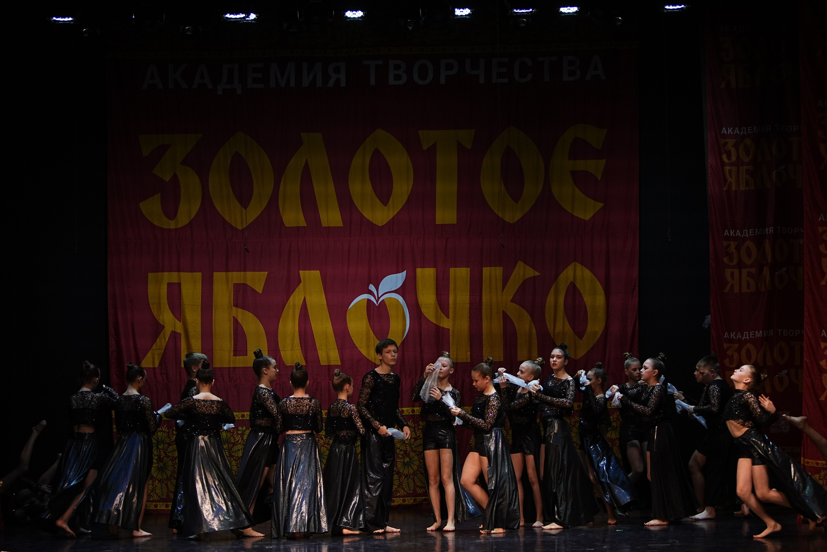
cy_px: 261
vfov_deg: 15.0
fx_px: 2090
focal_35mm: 91
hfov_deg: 22.4
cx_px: 418
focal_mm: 85
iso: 1250
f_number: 2.8
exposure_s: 1/400
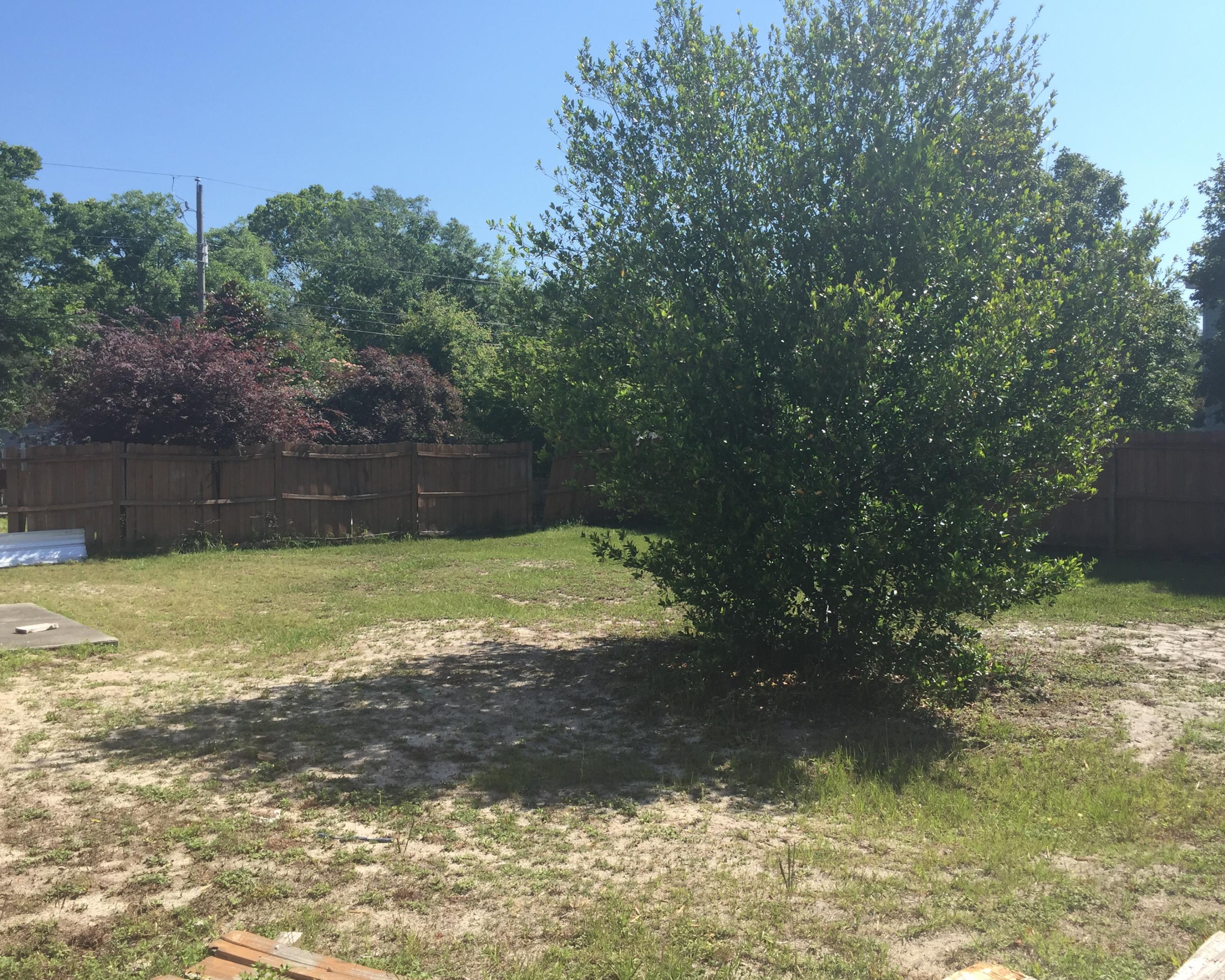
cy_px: 483
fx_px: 1124
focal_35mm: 31
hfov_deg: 57.2
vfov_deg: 47.1
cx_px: 631
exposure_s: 1/1130
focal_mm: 4.15
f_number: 2.2
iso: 32
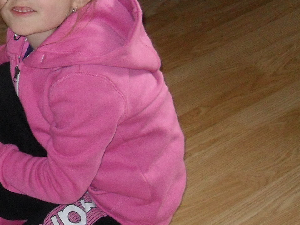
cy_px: 161
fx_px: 971
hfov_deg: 16.0
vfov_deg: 13.2
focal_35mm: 112
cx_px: -162
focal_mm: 6.2
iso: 200
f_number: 2.8
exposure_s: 1/45
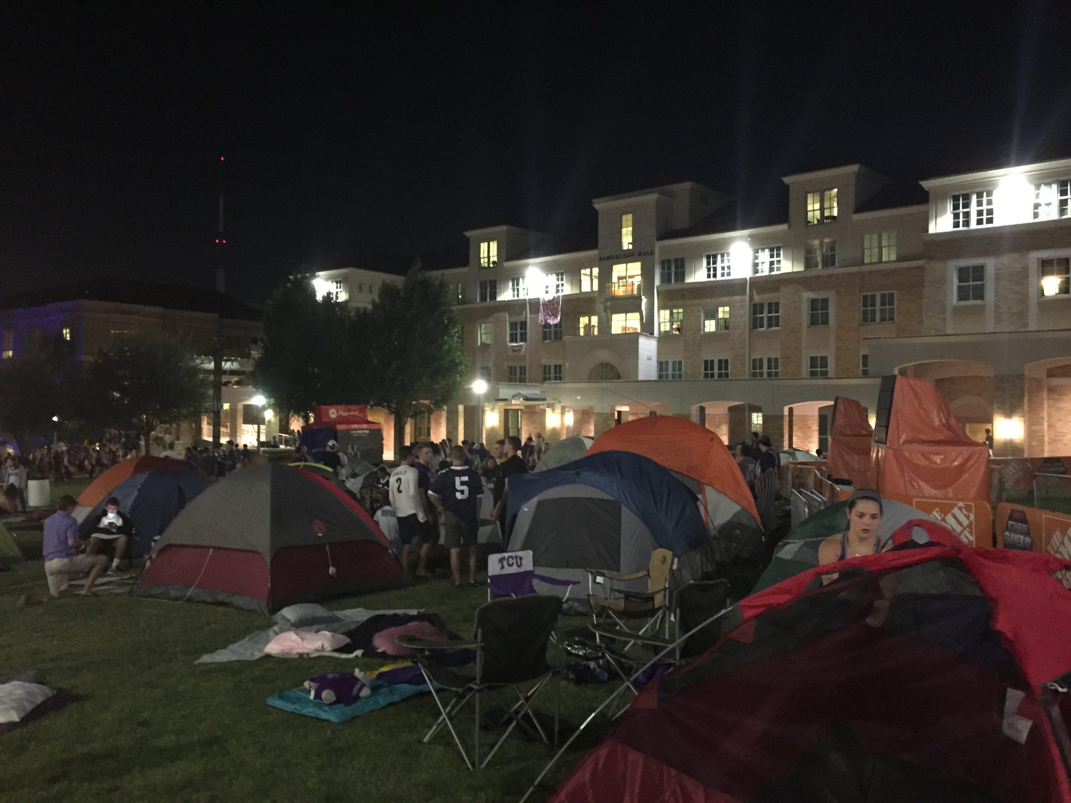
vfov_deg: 48.2
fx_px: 897
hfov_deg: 61.7
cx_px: 536
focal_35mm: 29
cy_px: 402
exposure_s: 1/15
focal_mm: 4.15
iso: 640
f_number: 2.2
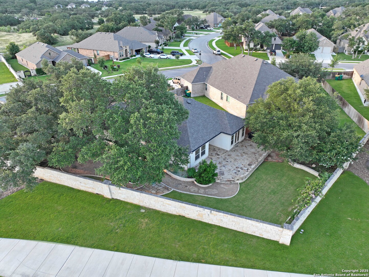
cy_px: 138
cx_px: 184
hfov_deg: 71.6
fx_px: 256
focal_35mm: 24
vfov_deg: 56.8
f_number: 2.8
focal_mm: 12.29
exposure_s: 1/120
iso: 120
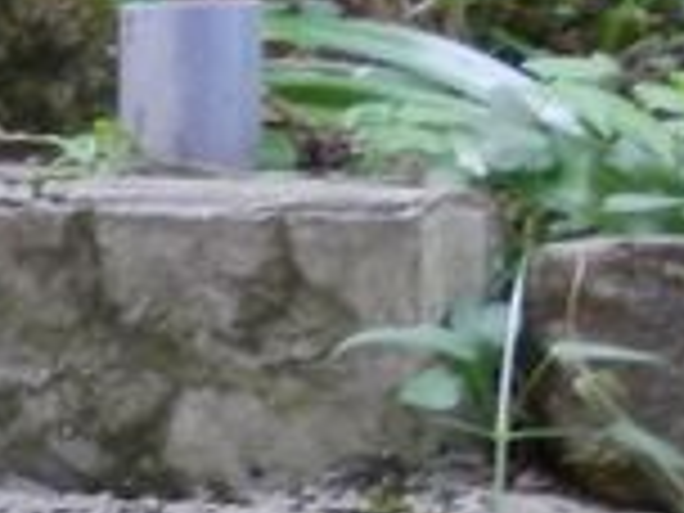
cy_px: -9
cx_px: -194
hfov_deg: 9.2
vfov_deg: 7.0
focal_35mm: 211
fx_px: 4169
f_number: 3.7
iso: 200
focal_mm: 7.3
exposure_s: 1/8
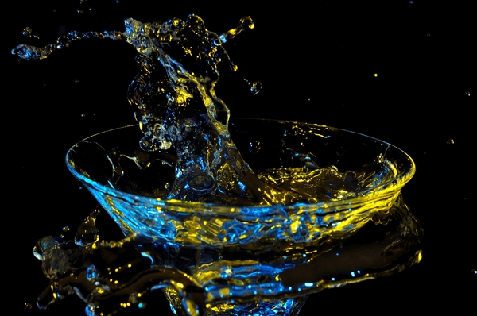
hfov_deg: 22.7
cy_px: 158
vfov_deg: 15.1
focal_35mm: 90
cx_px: 238
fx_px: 1191
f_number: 16
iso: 400
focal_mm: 60
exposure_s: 1/200
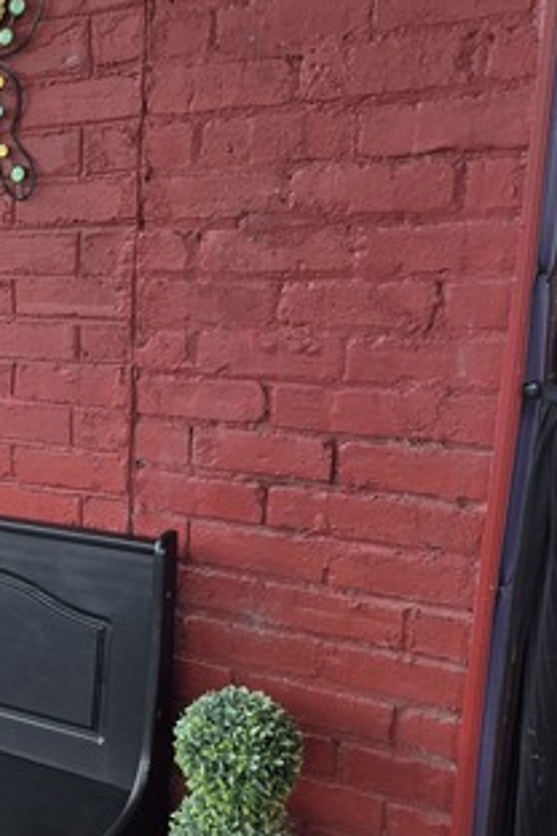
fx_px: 1067
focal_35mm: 46
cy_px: 461
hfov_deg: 24.6
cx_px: -206
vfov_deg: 42.7
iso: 25
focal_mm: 5.4
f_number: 1.8
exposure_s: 1/257
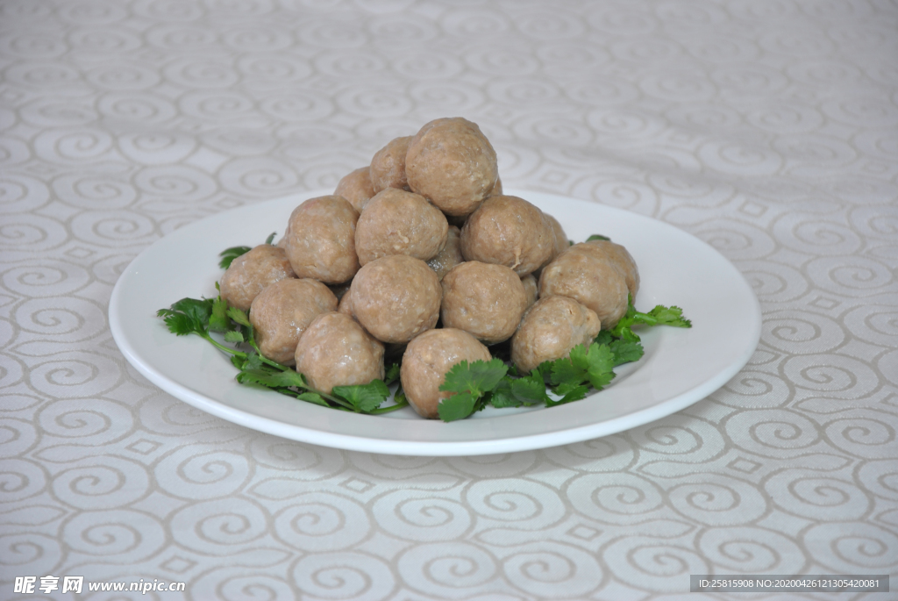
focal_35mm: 158
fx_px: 3933
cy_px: 300
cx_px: 449
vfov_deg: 8.7
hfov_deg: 13.0
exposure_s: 1/6
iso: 100
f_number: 5.6
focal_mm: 105
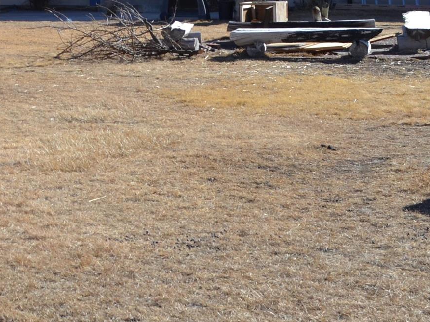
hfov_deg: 20.6
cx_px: -34
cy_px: -31
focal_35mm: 91
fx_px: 1130
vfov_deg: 15.8
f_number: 8
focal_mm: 18
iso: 100
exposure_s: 1/250
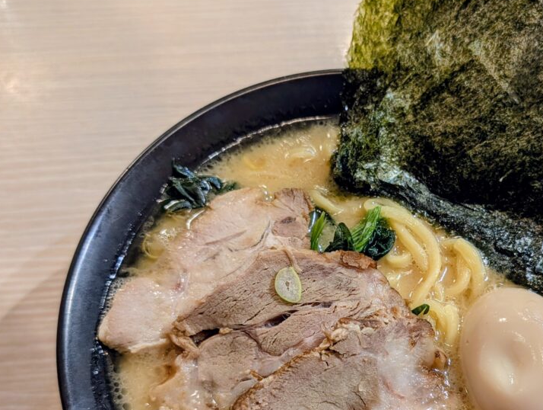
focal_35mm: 43
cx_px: 372
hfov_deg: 43.0
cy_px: 295
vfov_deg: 33.2
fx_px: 676
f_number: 1.68
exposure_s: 1/50
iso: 29
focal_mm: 6.9
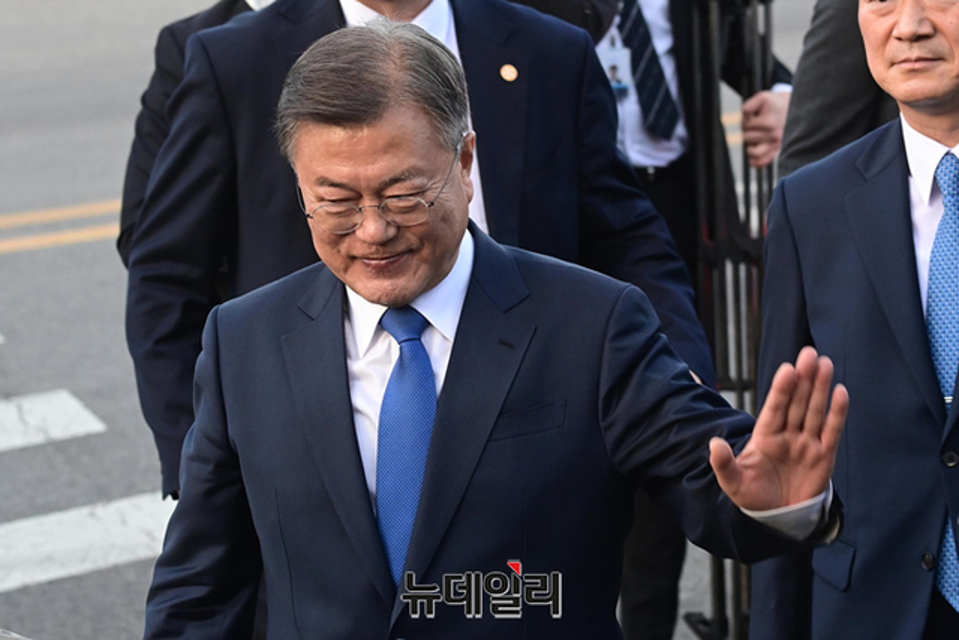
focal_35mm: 130
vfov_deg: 10.6
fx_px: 3464
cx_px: 480
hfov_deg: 15.8
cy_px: 320
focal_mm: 130
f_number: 7.1
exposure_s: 1/320
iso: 2000
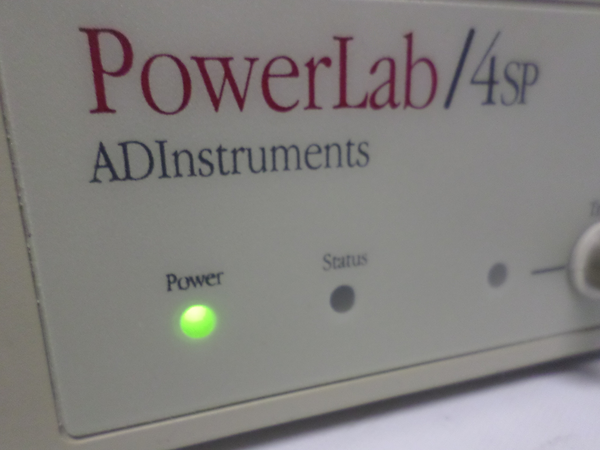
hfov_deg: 69.4
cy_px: 225
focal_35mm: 25
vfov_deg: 54.9
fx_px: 433
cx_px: 300
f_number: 2.5
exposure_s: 1/30
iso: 400
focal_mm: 4.5
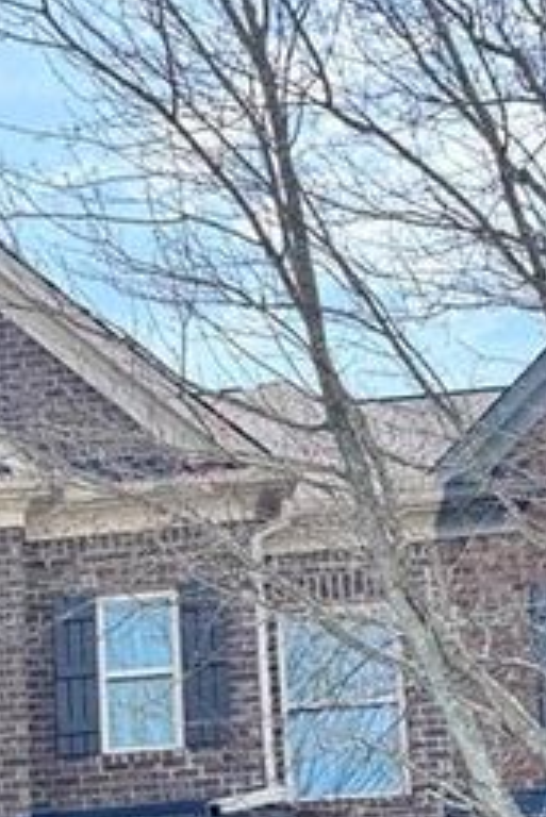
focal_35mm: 65
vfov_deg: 27.1
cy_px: 997
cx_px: -208
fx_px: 1477
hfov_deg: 19.0
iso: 80
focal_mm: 6.76
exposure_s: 1/1366
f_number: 1.78
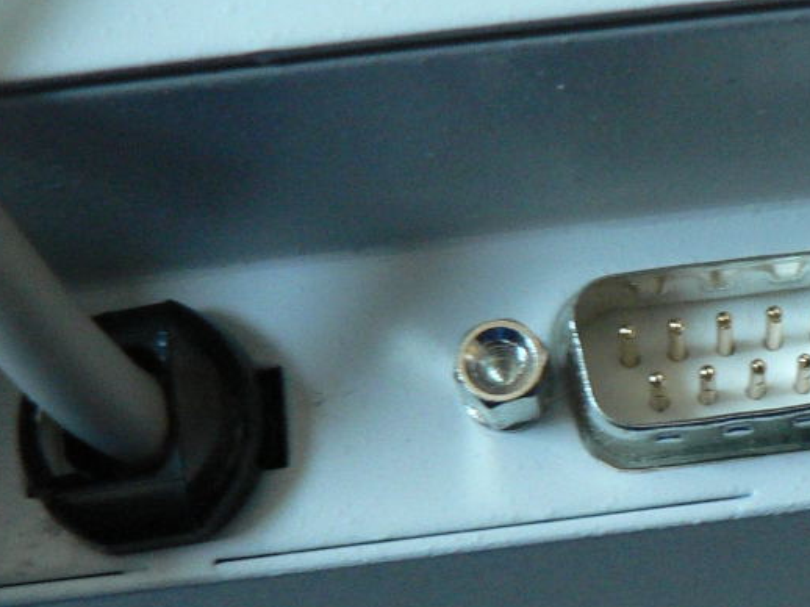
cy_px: 330
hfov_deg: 21.1
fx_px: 2082
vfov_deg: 16.6
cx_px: 854
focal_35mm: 89
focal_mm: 6
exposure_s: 1/10
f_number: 2.8
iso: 200
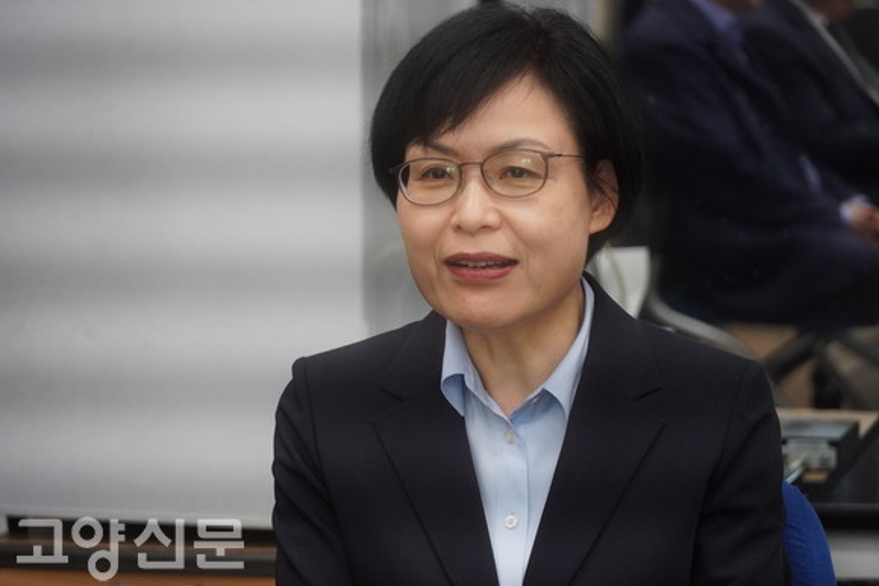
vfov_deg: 6.6
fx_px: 5117
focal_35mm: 210
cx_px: 449
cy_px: 301
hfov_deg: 9.8
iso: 2500
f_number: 5.6
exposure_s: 1/250
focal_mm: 135
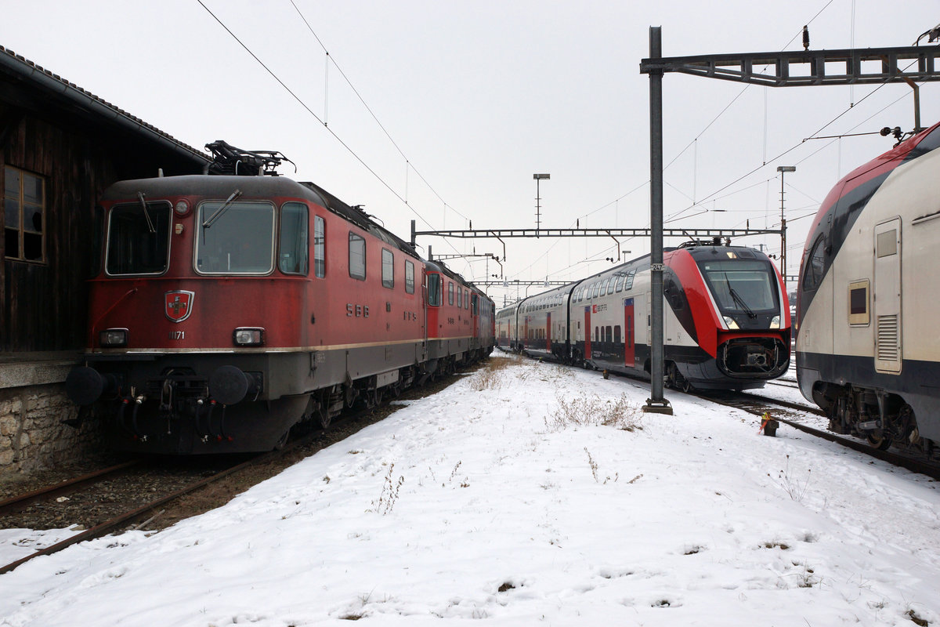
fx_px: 940
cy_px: 314
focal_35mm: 36
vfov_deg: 36.9
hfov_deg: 53.1
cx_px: 470
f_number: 7.1
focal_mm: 24
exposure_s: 1/200
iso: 200
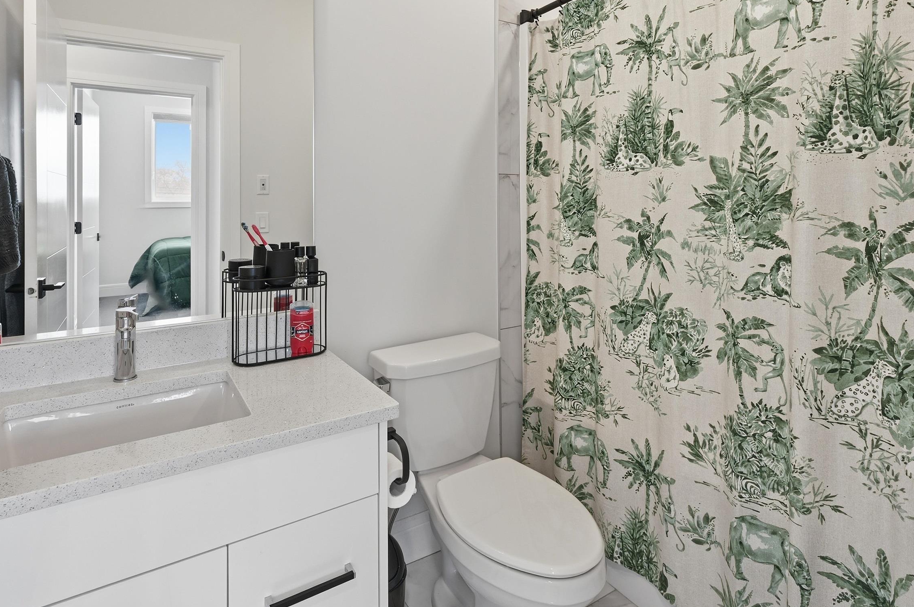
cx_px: 430
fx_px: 482
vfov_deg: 62.7
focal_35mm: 19
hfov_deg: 86.9
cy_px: 197
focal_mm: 14
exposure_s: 1/20
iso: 100
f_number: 8
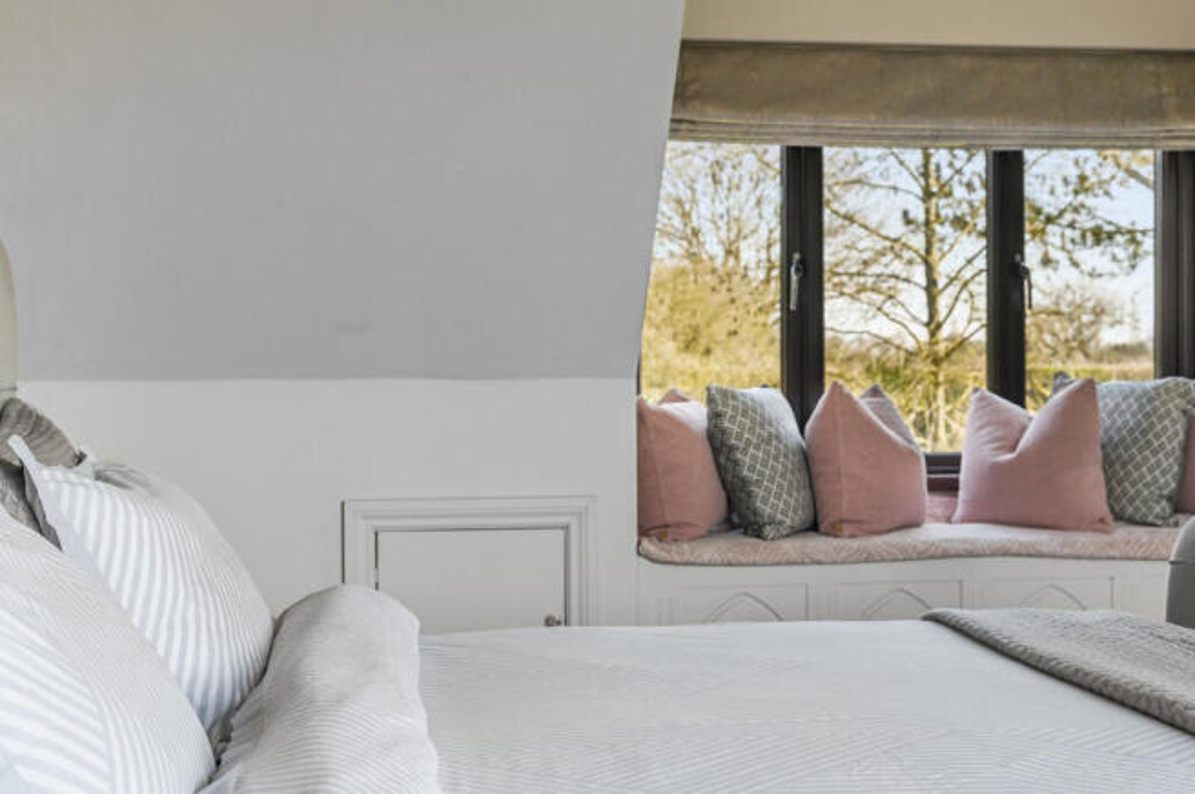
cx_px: 598
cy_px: 397
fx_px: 1658
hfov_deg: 39.6
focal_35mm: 50
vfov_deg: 26.9
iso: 400
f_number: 8
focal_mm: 50
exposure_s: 1/6
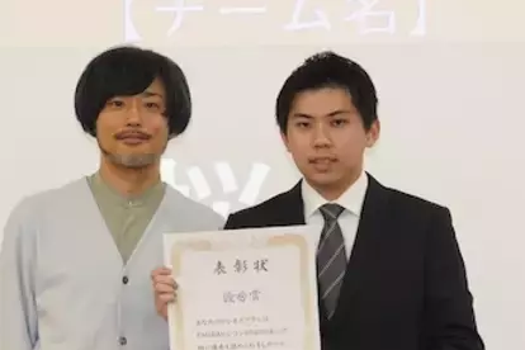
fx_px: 3485
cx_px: 213
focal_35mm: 239
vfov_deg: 5.7
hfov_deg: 8.6
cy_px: 250
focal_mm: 110
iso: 3200
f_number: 6.3
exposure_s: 1/250
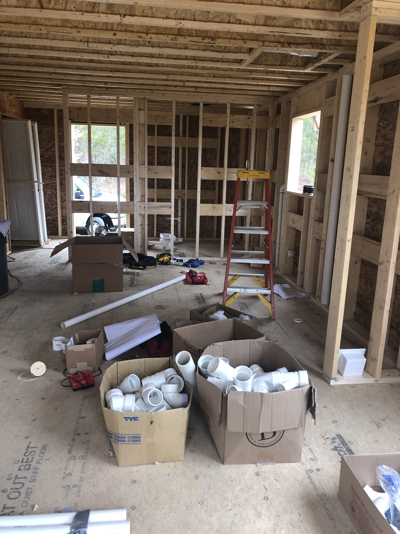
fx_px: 431
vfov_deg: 63.4
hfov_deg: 49.7
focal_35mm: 28
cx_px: 200
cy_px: 267
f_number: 1.8
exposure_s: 1/30
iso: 25
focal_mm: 3.99
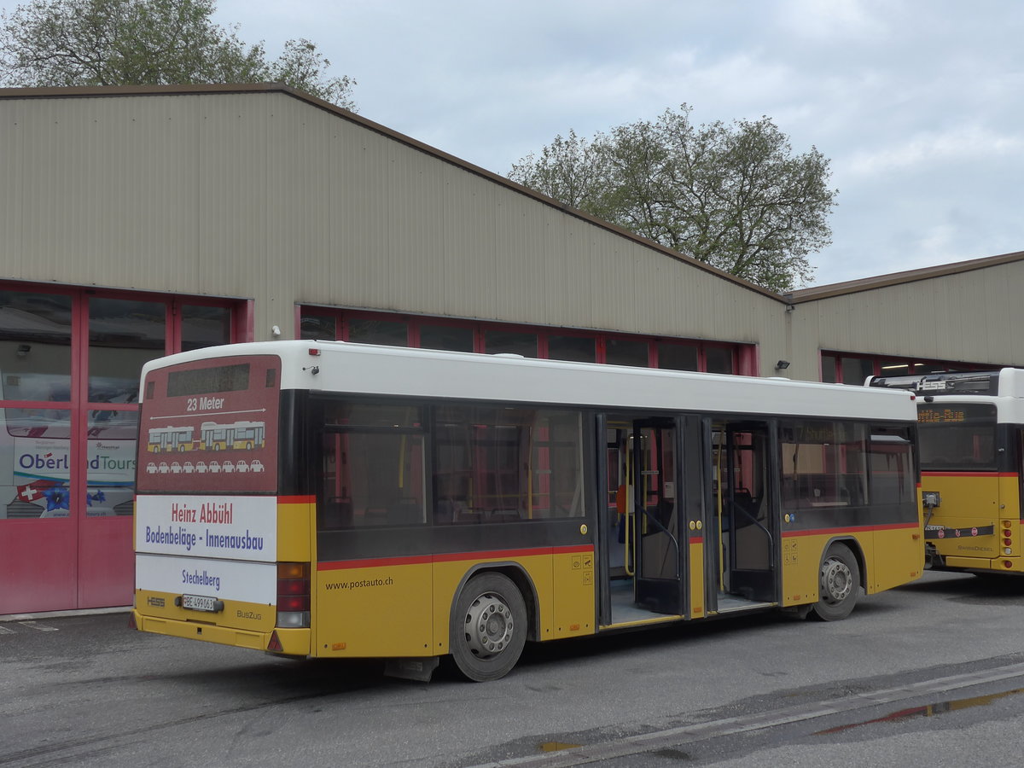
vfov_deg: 32.9
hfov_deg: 42.9
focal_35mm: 44
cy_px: 384
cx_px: 512
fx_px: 1302
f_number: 3.2
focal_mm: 9
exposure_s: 1/640
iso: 160
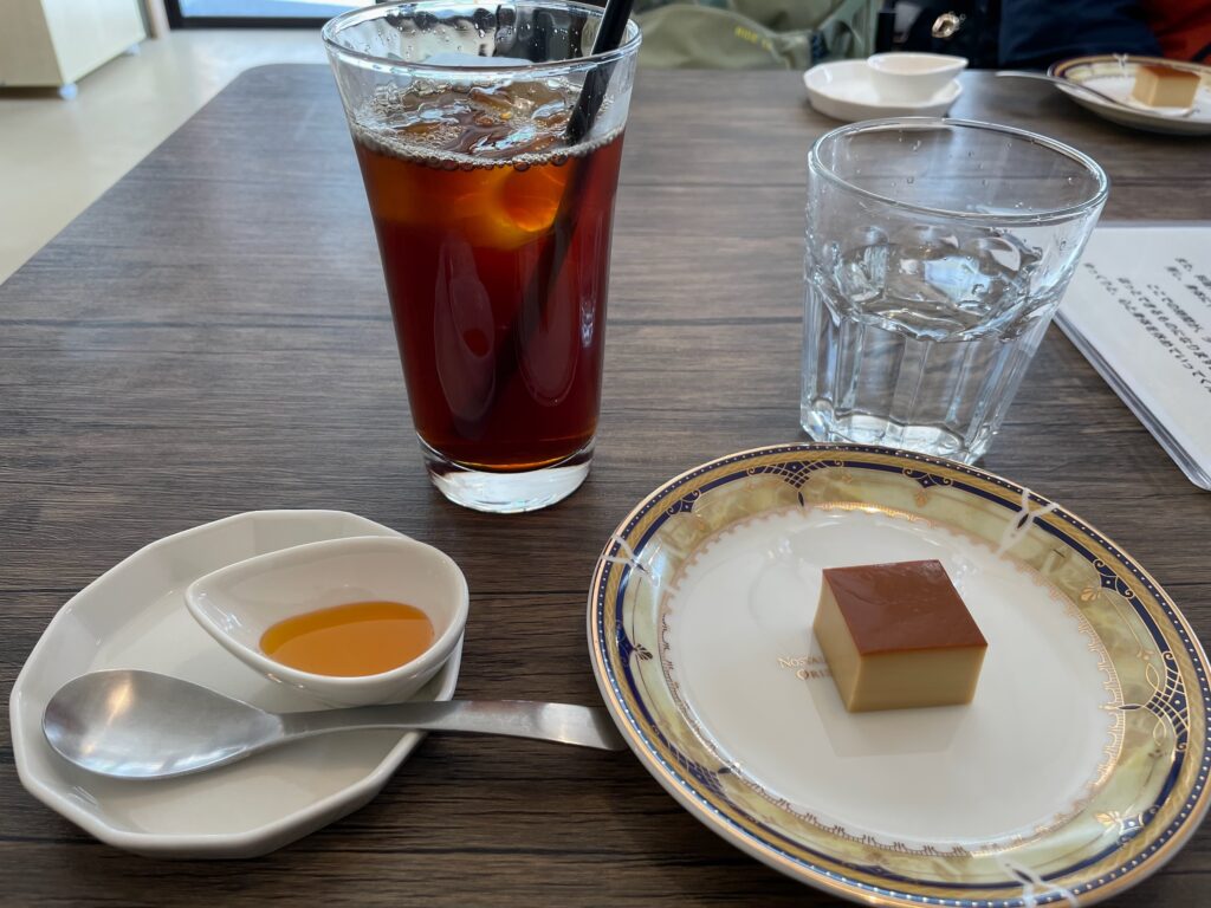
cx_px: 606
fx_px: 910
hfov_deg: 67.3
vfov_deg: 53.1
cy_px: 454
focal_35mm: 26
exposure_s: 1/100
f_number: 1.6
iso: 64
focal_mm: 4.2
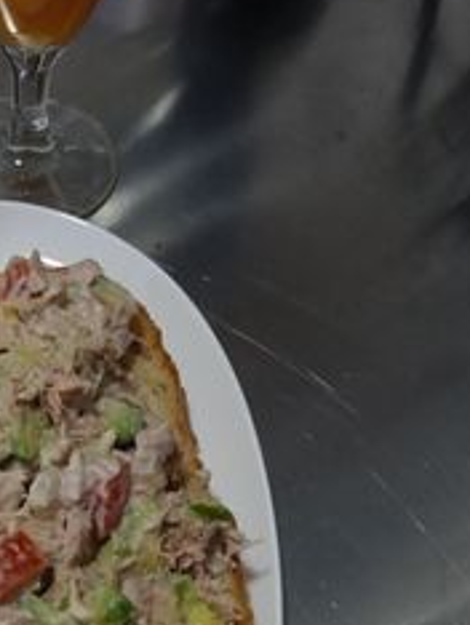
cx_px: 104
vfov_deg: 35.8
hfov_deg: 28.1
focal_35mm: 51
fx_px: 922
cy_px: 529
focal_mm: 3.43
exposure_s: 1/25
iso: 182
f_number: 2.2
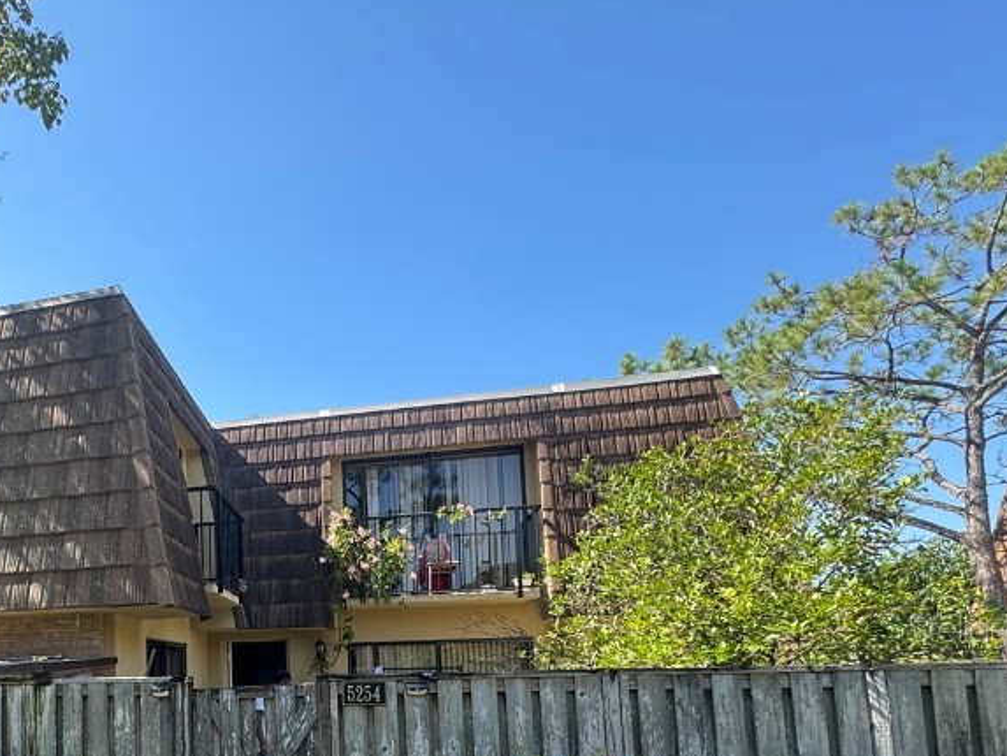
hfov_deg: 62.3
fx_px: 727
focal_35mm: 25
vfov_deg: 50.8
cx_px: 174
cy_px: 628
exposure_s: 1/203
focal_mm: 2.22
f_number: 2.2
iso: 40
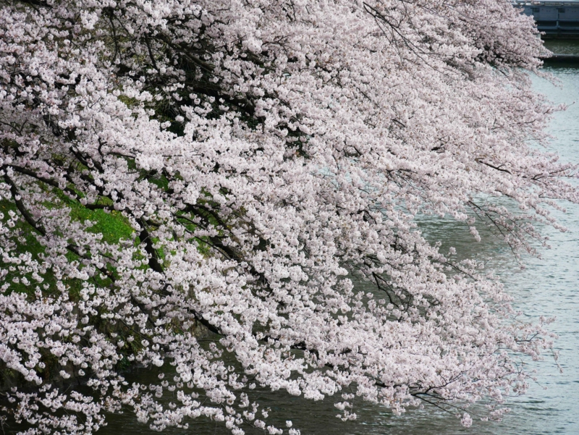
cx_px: 290
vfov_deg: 6.0
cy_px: 218
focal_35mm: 250
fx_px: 4184
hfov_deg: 7.9
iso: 200
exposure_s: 1/640
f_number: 6.3
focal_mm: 125
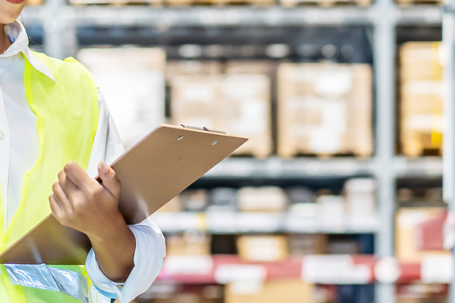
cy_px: 89
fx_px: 1655
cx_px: 49
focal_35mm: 131
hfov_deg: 15.5
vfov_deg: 10.5
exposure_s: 1/100
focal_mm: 55
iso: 800
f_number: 2.5
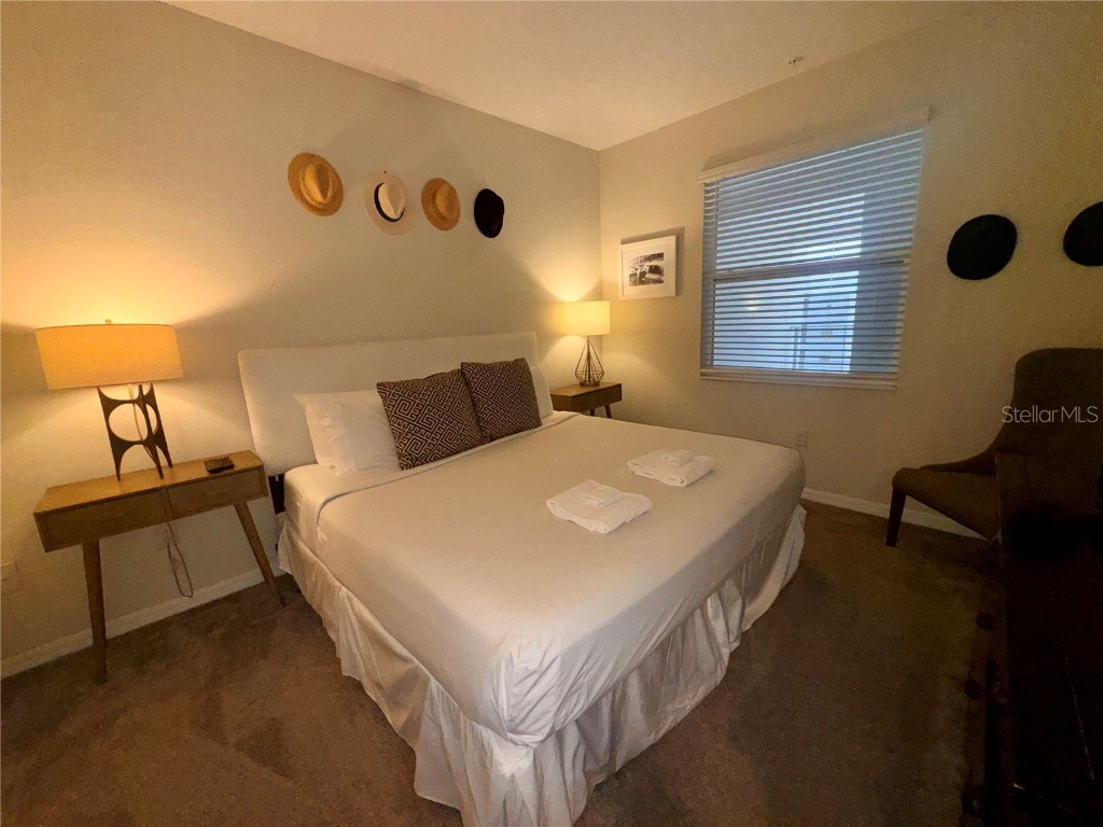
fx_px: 446
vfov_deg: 85.7
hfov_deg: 102.1
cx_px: 552
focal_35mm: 14
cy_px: 414
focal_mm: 2.22
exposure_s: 1/95
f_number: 2.2
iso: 80
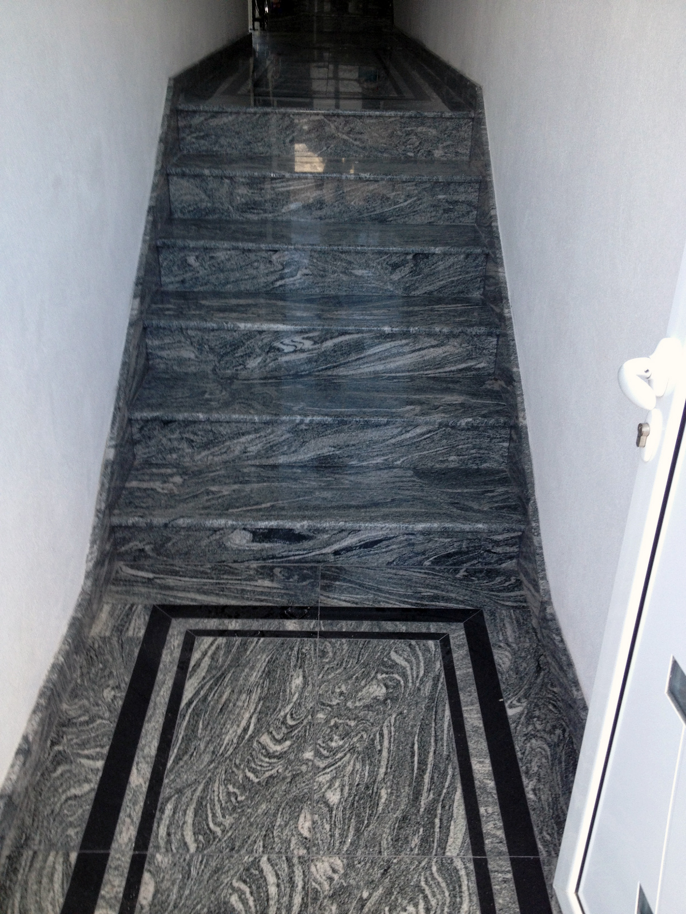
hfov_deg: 40.7
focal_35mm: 35
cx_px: 343
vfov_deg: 52.6
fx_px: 925
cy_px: 457
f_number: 2.4
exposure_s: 1/60
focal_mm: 4.28
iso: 64
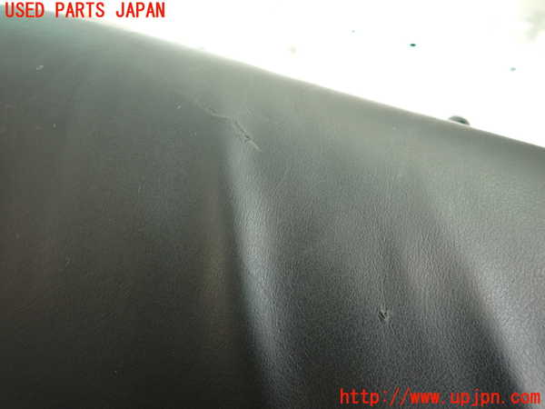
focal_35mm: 25
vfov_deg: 54.9
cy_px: 204
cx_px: 272
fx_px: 394
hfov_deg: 69.4
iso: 200
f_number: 2
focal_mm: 4.5
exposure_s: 1/30
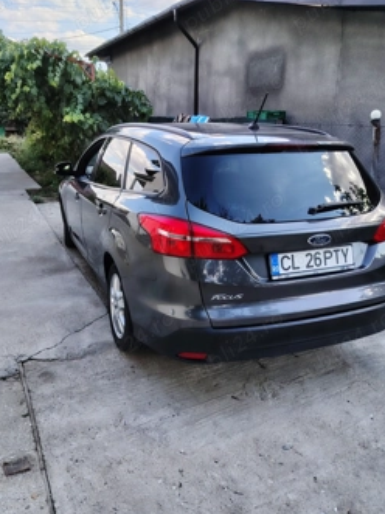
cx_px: 179
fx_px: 430
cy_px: 256
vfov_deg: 61.7
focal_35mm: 29
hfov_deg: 48.2
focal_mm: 5.25
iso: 100
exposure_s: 1/276
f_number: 1.75
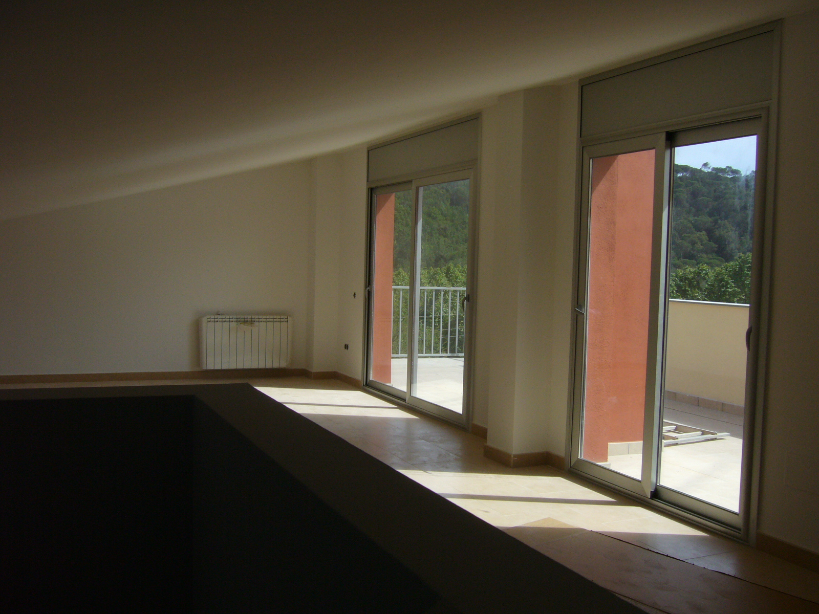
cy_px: 307
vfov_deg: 40.7
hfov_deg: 52.6
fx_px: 828
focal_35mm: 35
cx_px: 410
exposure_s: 1/320
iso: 100
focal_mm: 5.8
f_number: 5.6
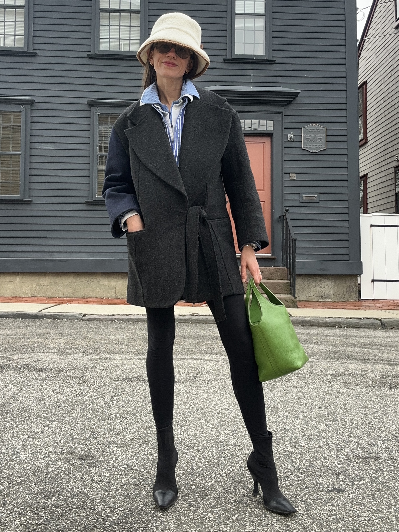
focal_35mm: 30
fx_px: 461
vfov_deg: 60.0
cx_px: 200
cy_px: 266
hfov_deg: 46.8
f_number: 1.9
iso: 20
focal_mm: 2.69
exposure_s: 1/121
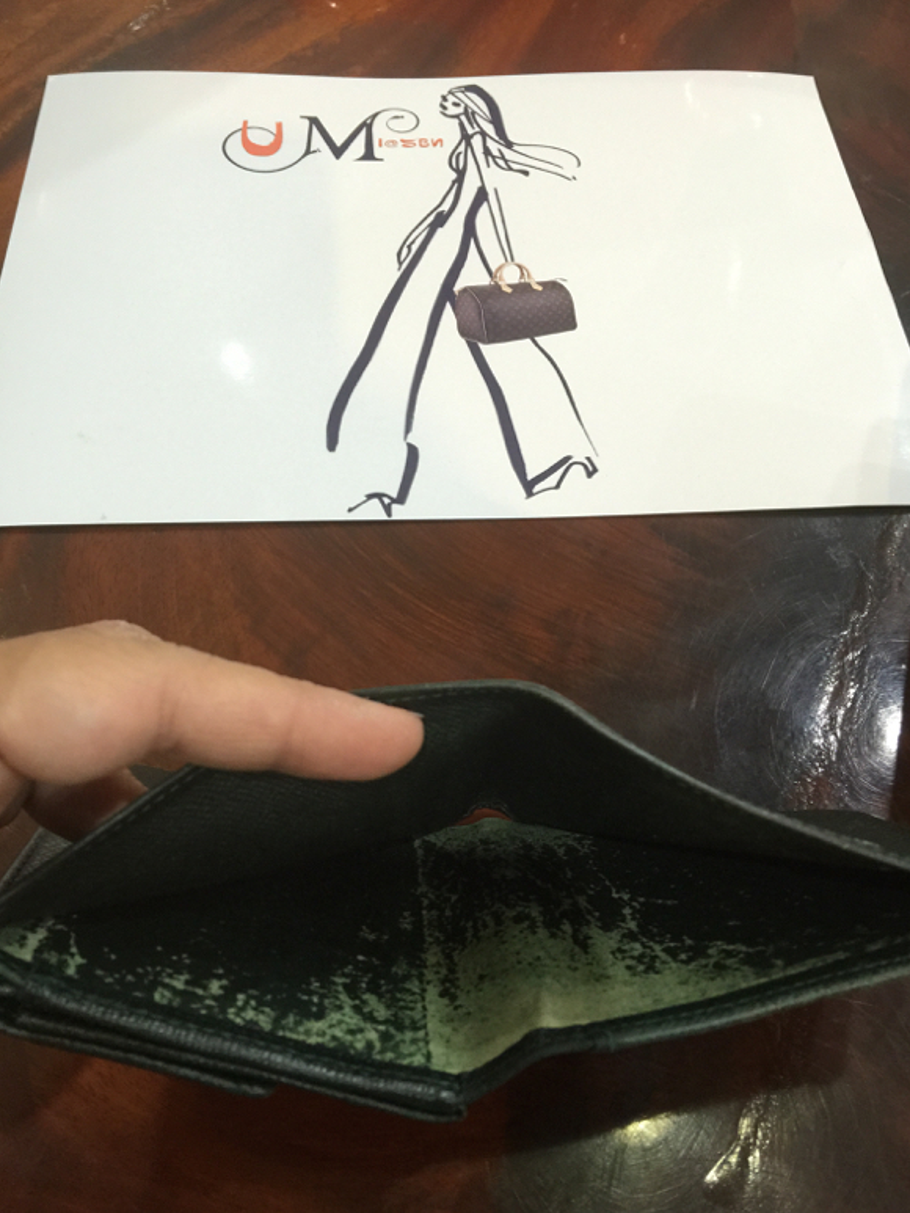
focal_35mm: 30
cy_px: 621
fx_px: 1051
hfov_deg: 46.8
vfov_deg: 59.9
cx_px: 466
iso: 100
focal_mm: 4.15
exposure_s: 1/17
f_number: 2.2
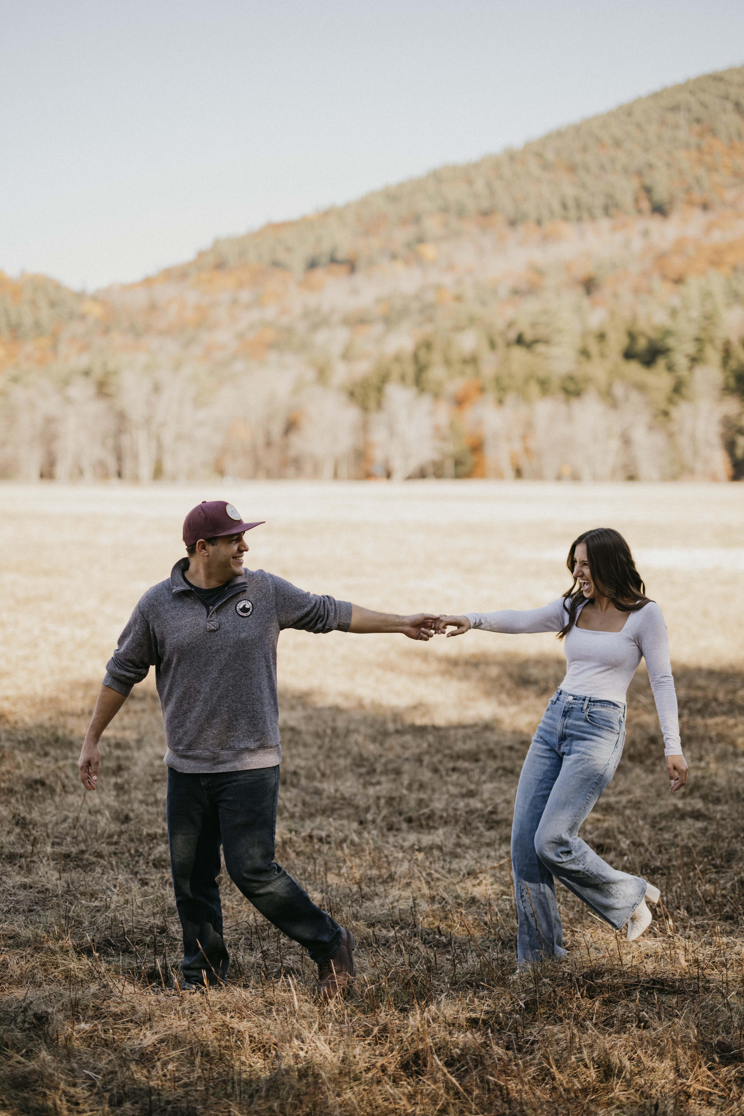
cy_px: 558
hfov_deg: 27.0
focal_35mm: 50
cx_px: 372
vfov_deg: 39.6
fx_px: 1550
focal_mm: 50
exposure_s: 1/1600
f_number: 1.4
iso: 100
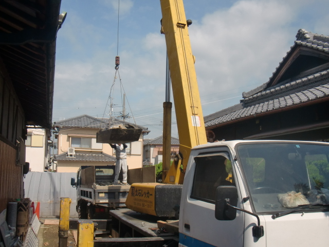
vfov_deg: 37.7
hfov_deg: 49.0
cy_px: 124
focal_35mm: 38
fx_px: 361
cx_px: 164
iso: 64
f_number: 3.9
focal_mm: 6.66
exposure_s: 1/800
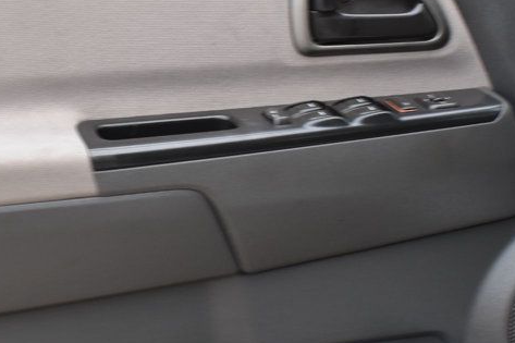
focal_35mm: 78
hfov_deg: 25.7
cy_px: 170
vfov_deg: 17.5
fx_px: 1115
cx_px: 127
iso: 400
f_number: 7.1
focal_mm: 24
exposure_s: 1/30
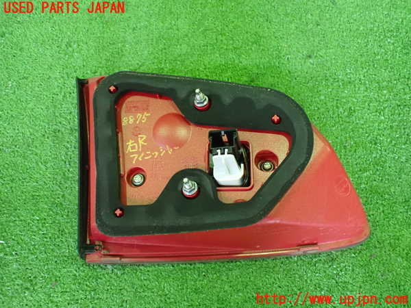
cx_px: 206
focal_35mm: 30
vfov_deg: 46.8
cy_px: 154
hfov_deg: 60.0
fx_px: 356
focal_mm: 5.4
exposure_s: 1/30
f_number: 2.3
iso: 1600
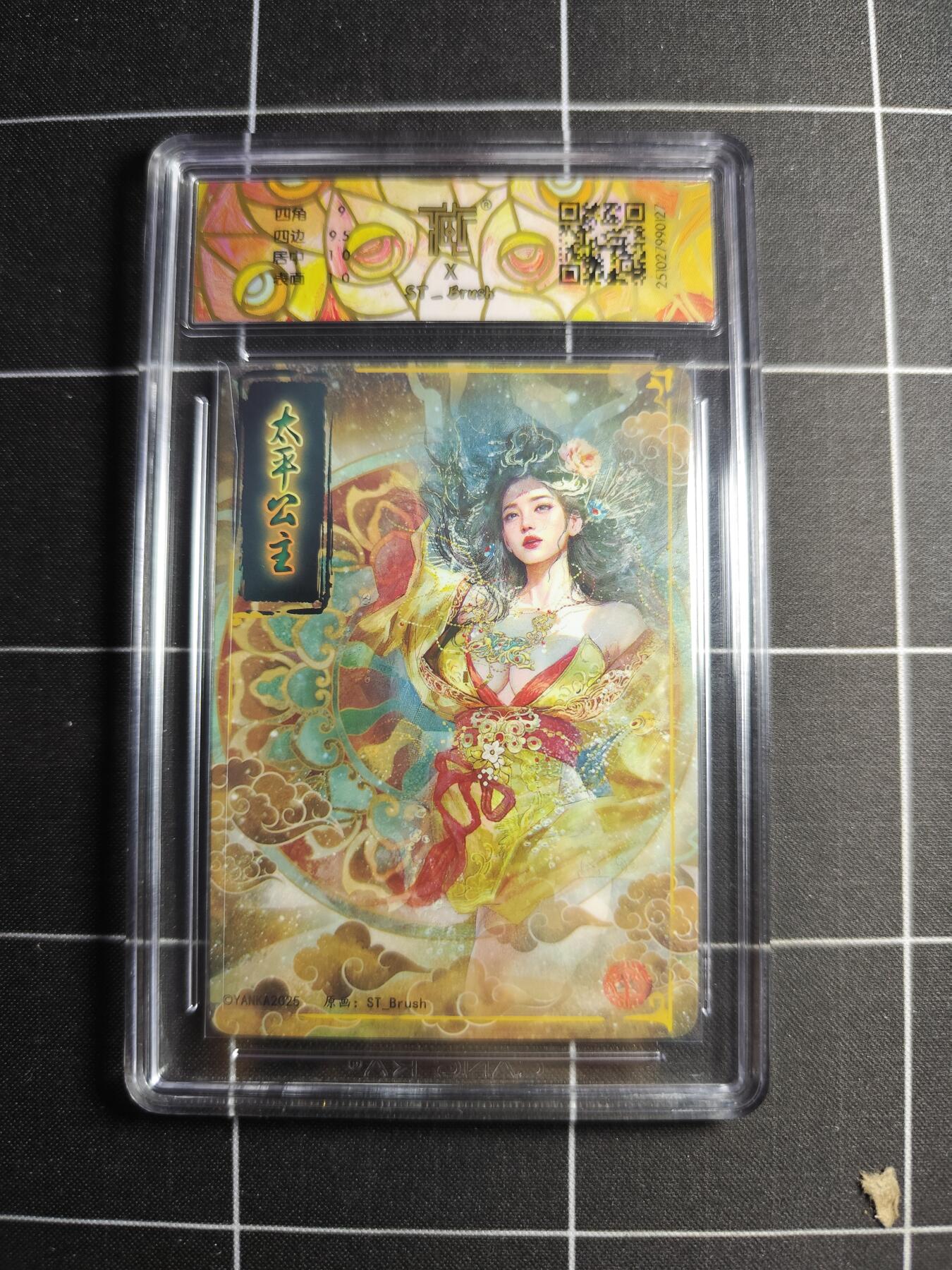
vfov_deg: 73.9
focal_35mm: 23
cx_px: 476
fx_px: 843
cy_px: 635
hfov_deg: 58.9
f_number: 1.65
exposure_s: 1/100
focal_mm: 6.14
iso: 500
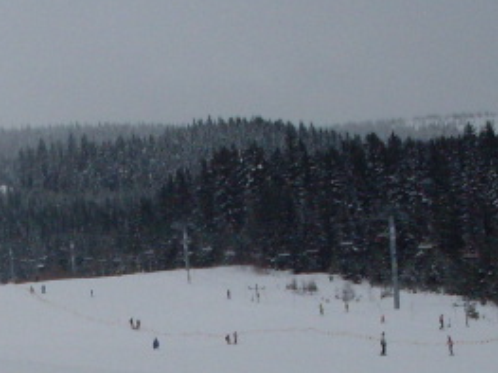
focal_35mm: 148
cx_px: -70
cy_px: 557
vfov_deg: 9.7
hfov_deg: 13.1
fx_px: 2128
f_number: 8.4
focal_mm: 6.3
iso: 80
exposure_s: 1/350
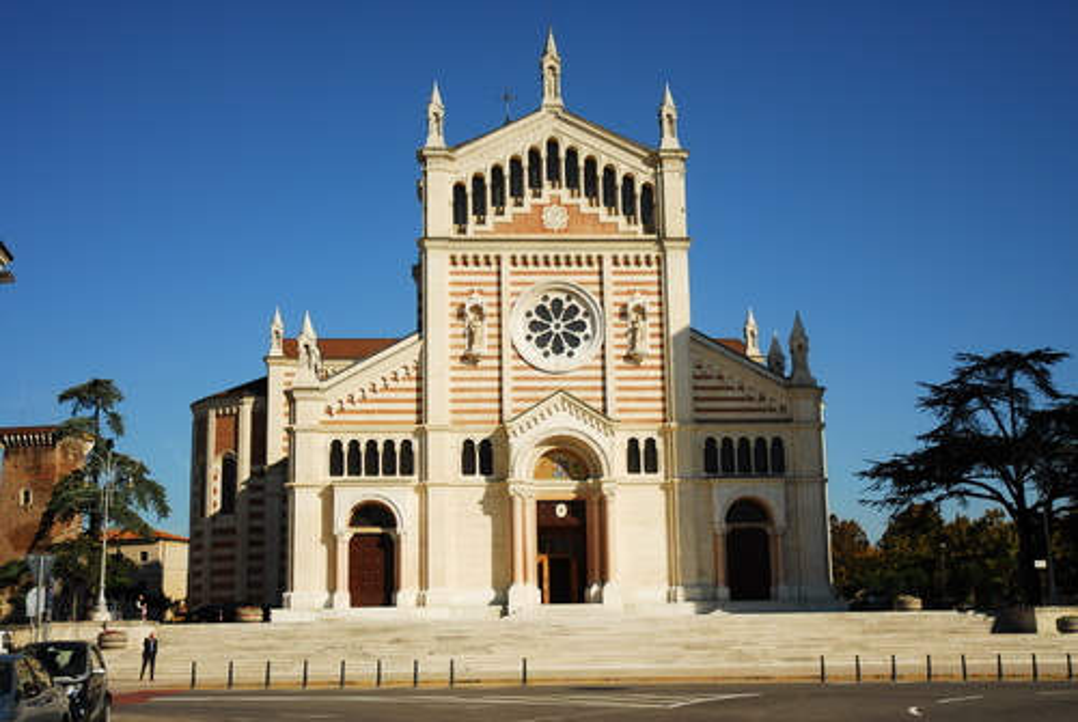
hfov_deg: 42.3
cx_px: 539
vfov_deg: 29.0
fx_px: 1394
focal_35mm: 46
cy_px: 361
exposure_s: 1/1250
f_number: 4
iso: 100
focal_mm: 31
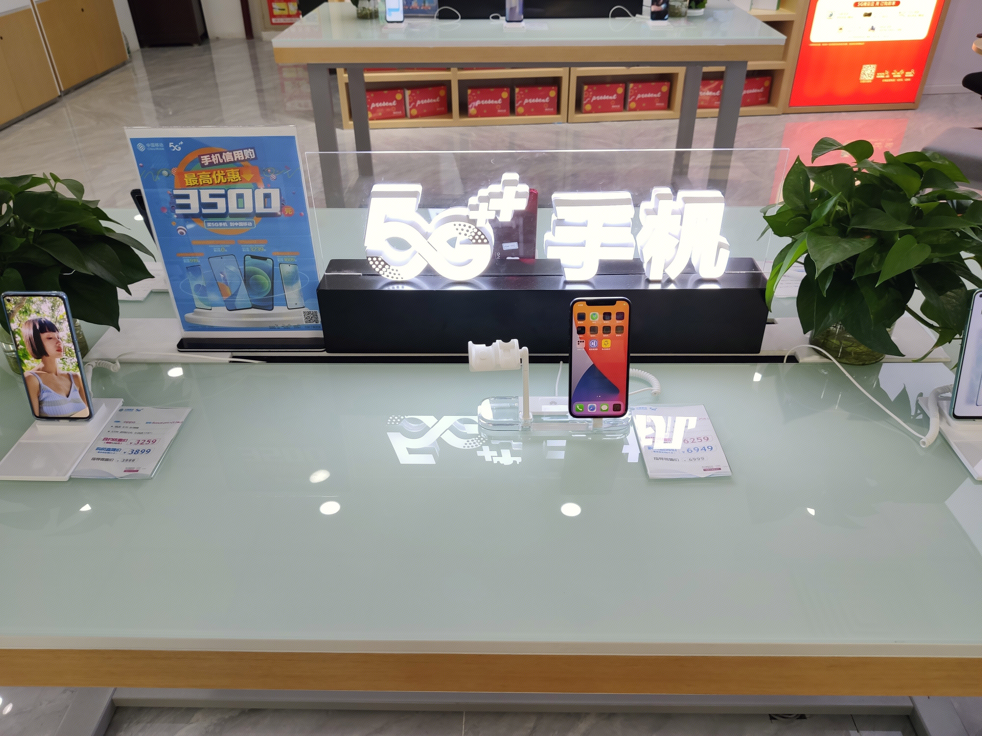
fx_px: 738
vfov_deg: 53.1
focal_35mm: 26
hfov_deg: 67.3
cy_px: 368
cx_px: 491
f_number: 1.75
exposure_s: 1/100
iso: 126
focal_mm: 4.75
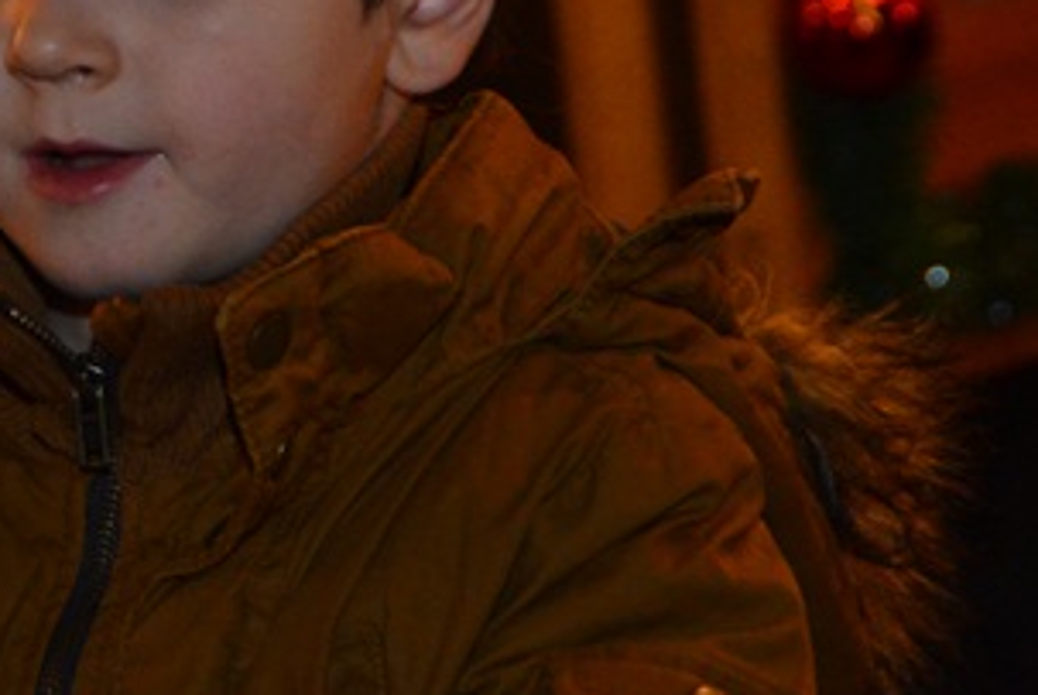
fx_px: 10280
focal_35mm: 356
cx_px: -14
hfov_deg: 5.8
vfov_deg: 3.9
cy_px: 303
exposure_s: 1/80
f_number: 5.6
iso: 2500
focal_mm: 120
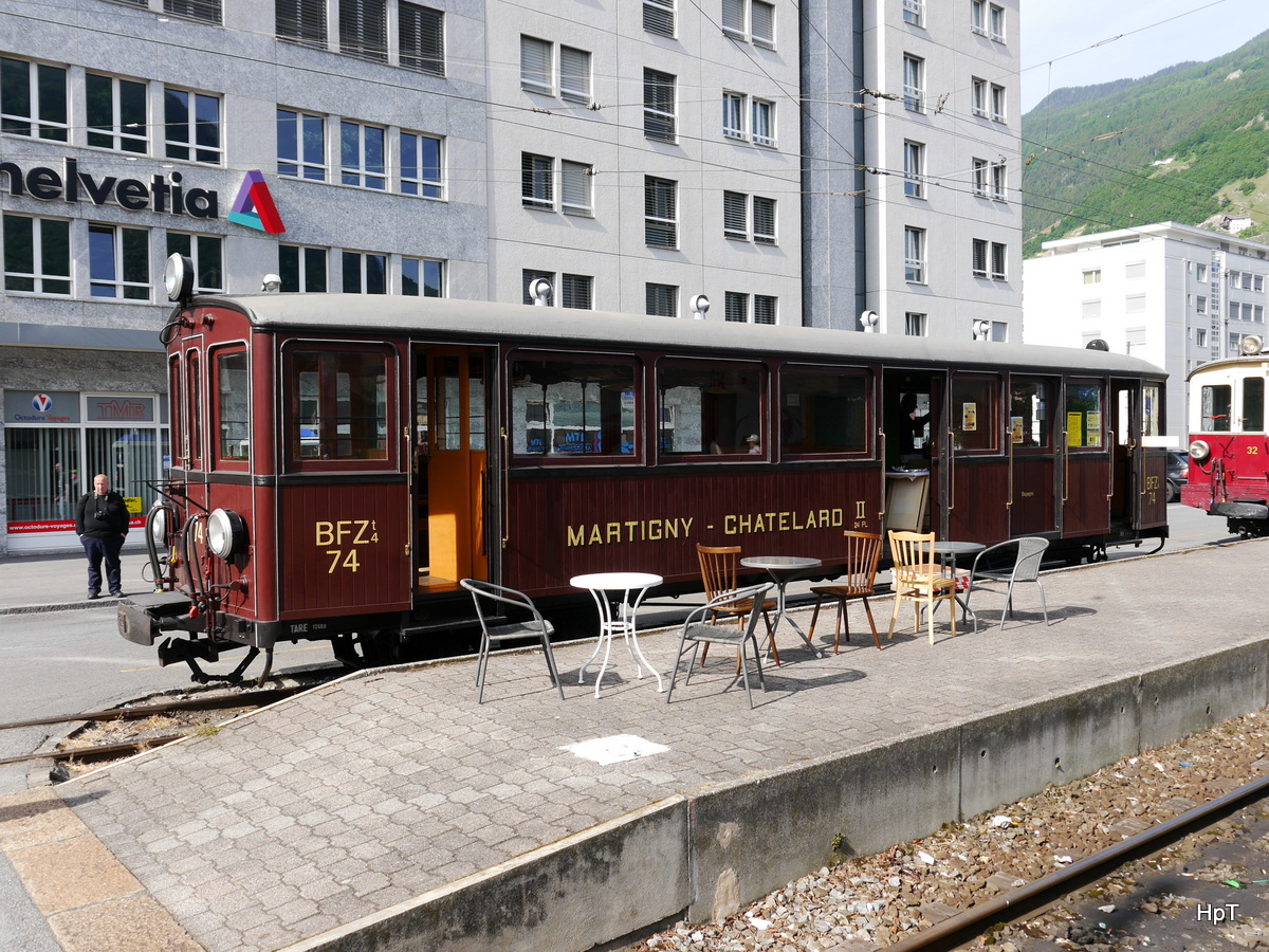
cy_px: 476
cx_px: 634
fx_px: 1100
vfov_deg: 46.8
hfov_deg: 60.0
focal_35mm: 30
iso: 160
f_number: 6.3
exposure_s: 1/320
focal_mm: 15
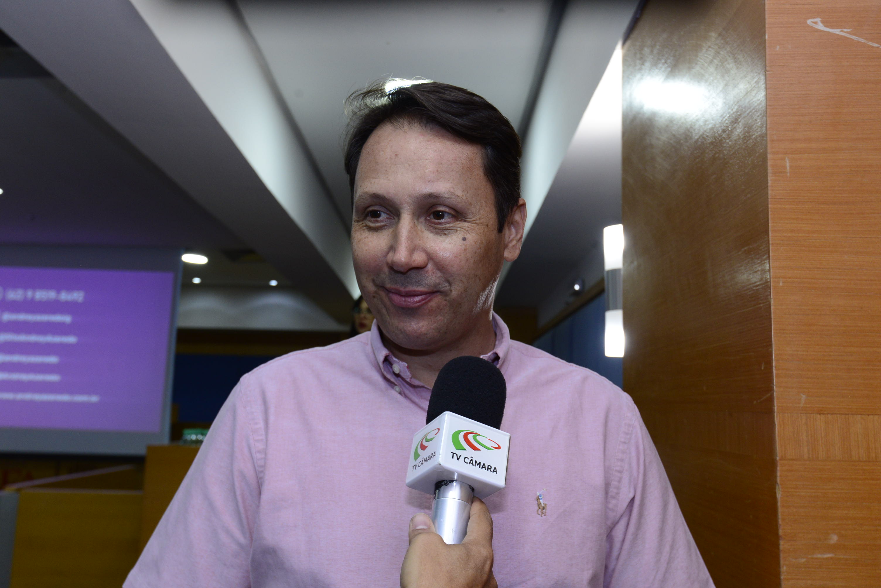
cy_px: 294
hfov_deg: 54.4
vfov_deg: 37.9
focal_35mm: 35
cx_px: 440
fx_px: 857
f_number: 7.1
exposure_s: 1/60
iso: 1600
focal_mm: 35
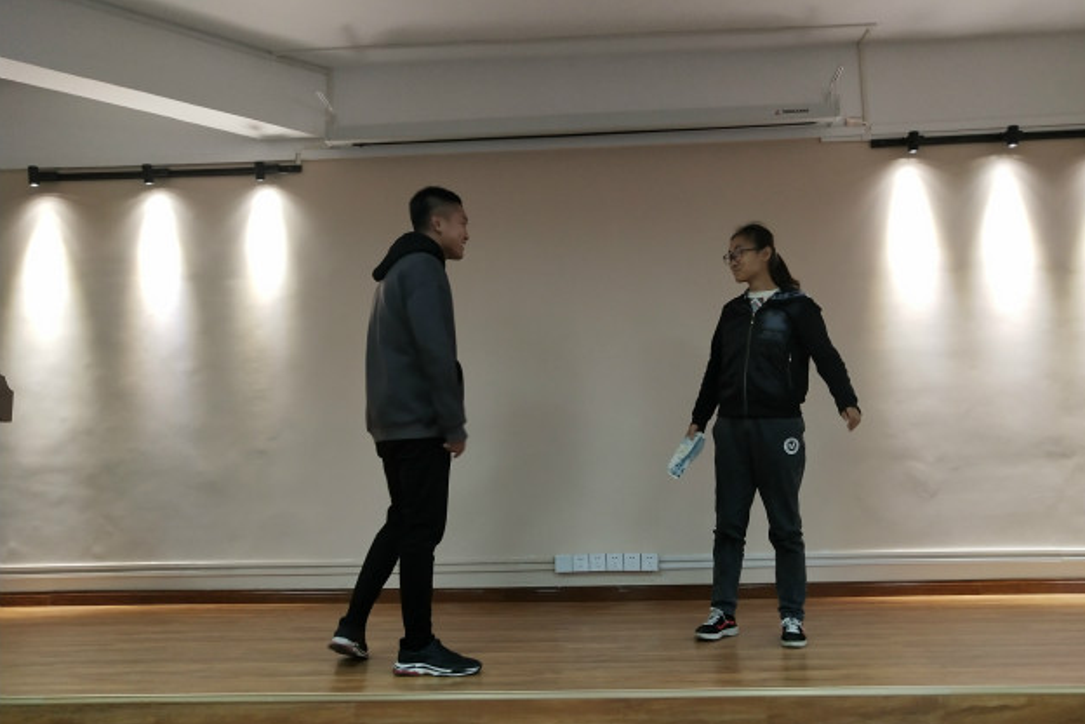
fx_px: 964
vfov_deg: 41.1
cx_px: 555
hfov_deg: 58.7
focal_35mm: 32
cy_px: 386
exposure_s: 1/50
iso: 310
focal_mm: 3.95
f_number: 1.8
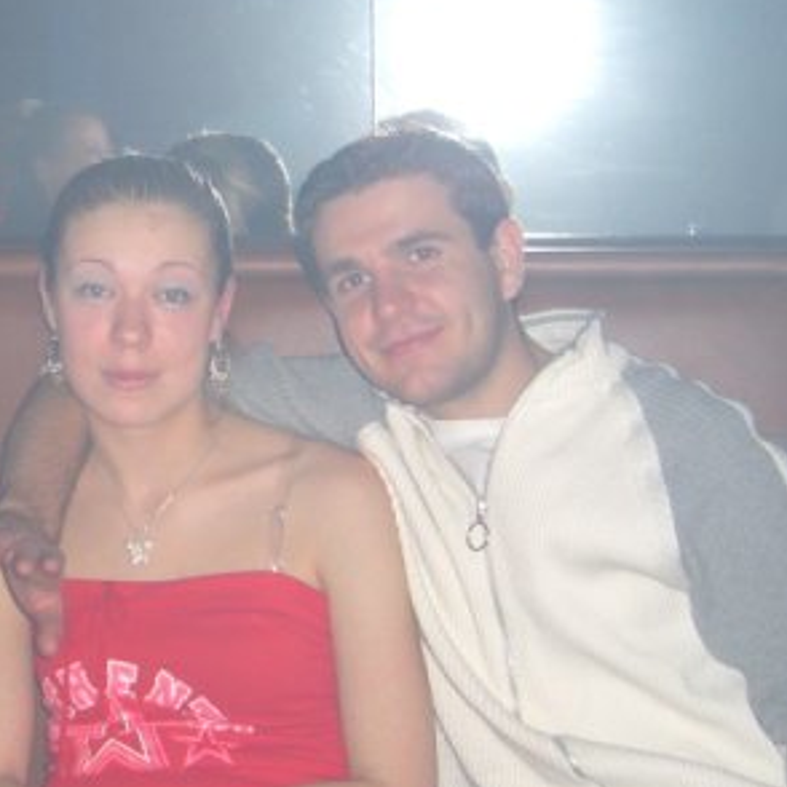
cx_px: 91
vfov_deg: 20.9
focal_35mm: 83
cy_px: 444
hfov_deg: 20.5
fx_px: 2135
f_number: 3.1
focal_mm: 9.5
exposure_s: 1/60
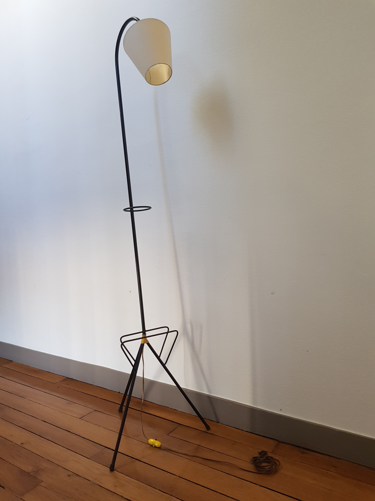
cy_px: 250
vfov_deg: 67.3
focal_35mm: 26
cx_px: 188
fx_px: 376
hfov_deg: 53.1
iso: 100
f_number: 1.7
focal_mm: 4.2
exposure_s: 1/50
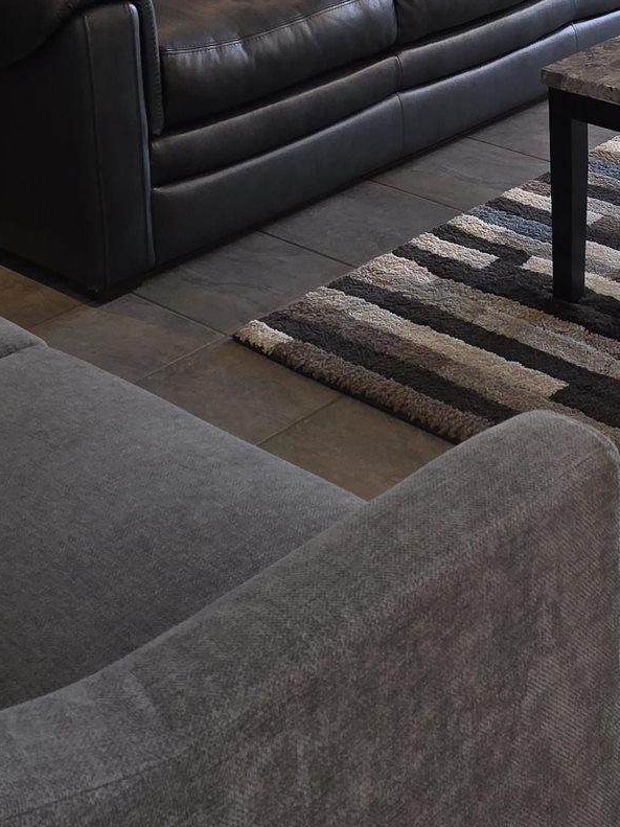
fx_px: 1600
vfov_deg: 26.9
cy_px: -49
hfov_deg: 21.6
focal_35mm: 67
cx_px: 521
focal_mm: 6.25
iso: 100
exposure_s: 1/60
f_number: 1.7
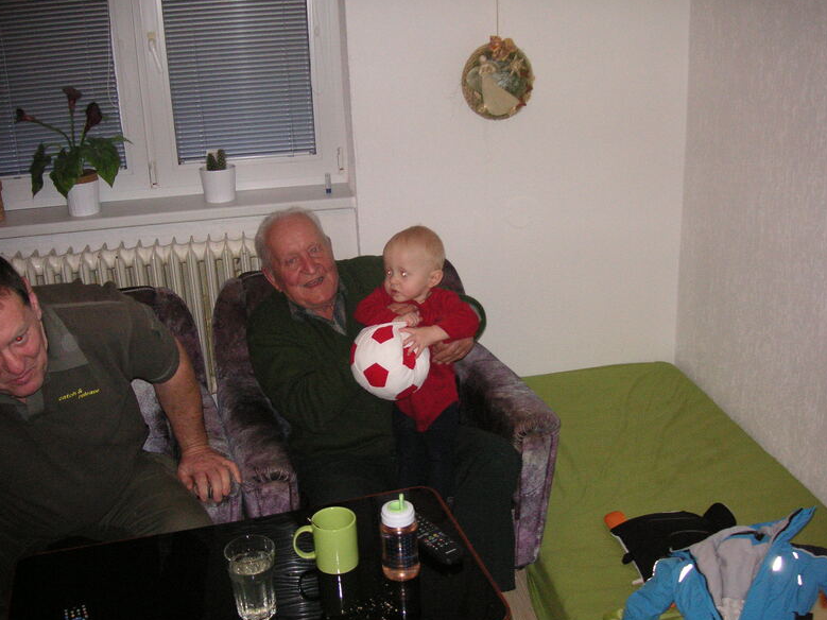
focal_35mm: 38
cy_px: 306
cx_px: 408
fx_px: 908
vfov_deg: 37.7
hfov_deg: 49.0
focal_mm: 6.1
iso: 160
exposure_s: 1/45
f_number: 2.8
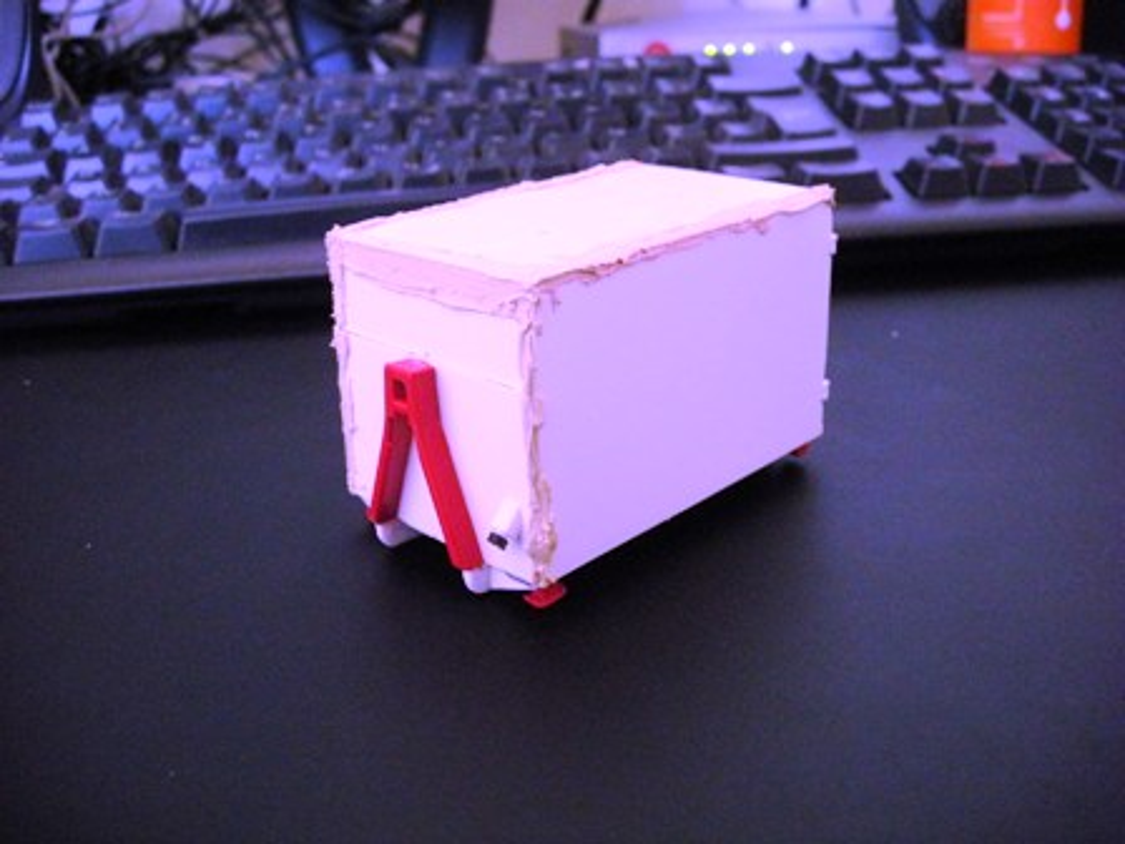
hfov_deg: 52.6
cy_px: 422
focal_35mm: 35
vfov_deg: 40.7
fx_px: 1137
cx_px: 562
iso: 400
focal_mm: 5.7
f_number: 2.8
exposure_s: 1/34.8
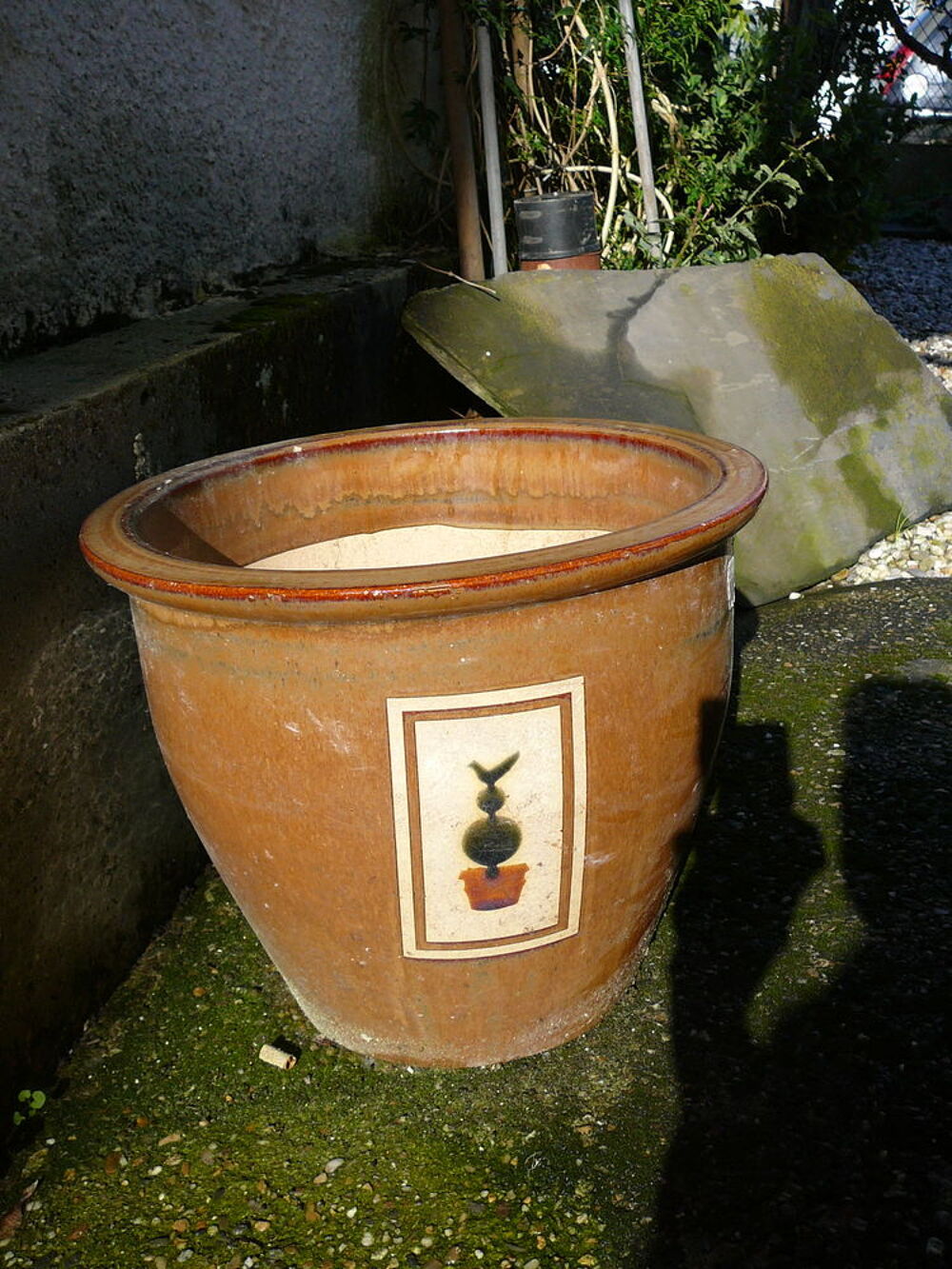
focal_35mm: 35
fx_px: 1283
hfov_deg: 40.7
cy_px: 634
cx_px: 476
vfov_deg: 52.6
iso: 80
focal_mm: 5.2
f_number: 2.8
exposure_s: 1/800
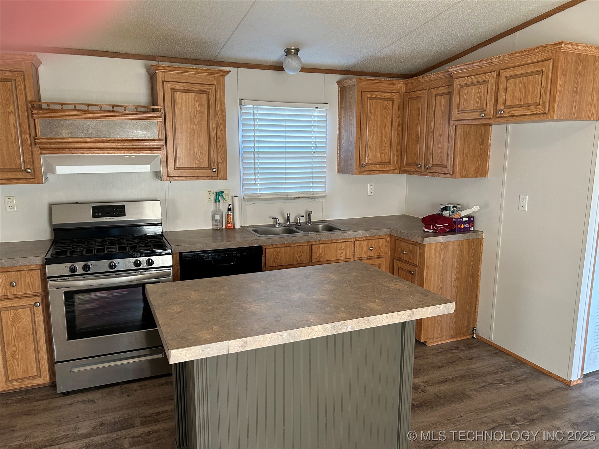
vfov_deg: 53.1
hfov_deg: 67.3
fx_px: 450
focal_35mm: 26
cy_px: 224
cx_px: 300
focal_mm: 5.7
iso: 125
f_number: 1.5
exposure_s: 1/120
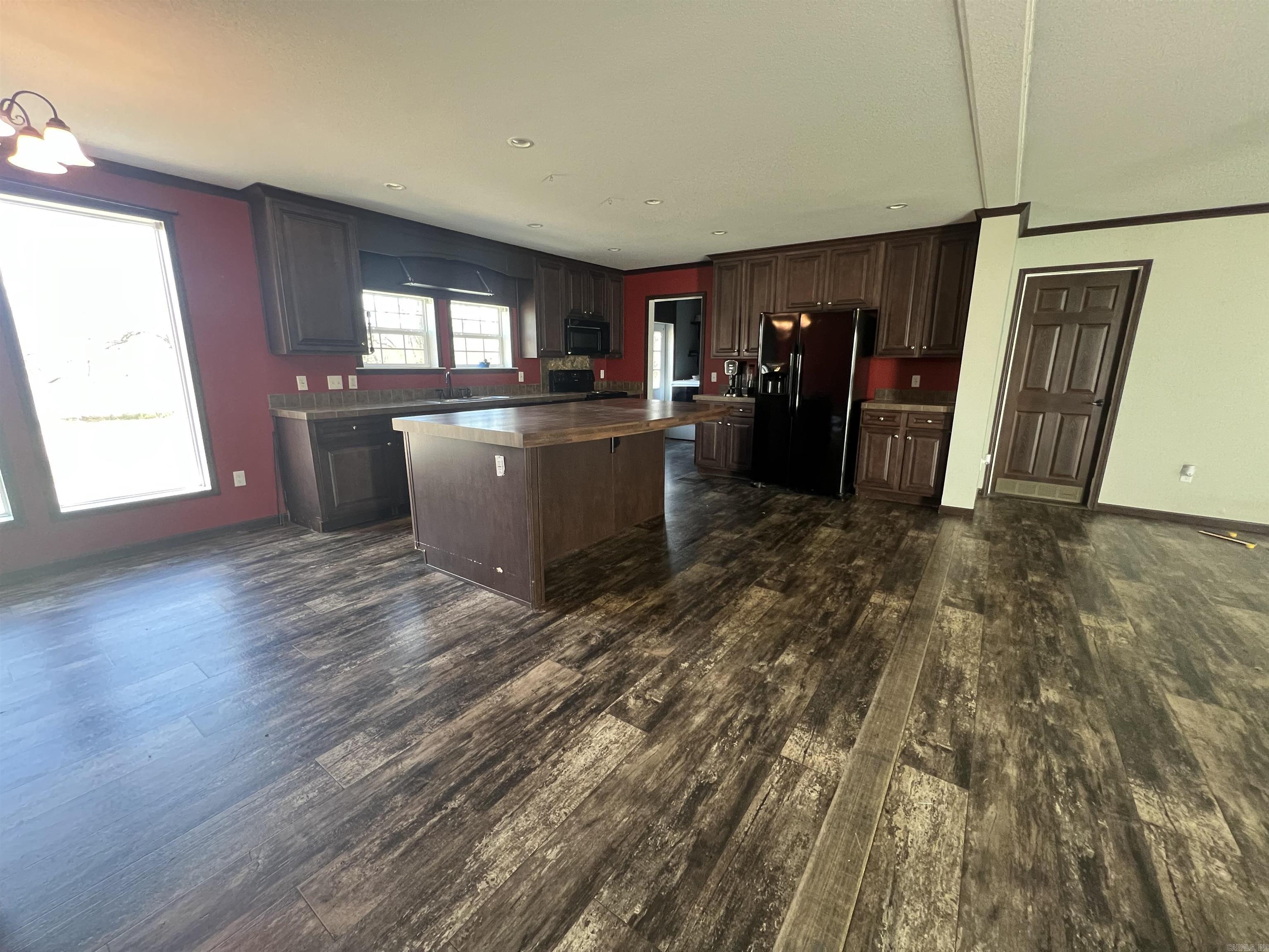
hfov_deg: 106.2
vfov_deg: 89.9
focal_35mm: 13
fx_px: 477
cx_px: 634
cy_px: 476
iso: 320
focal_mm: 1.57
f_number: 1.8
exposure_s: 1/60
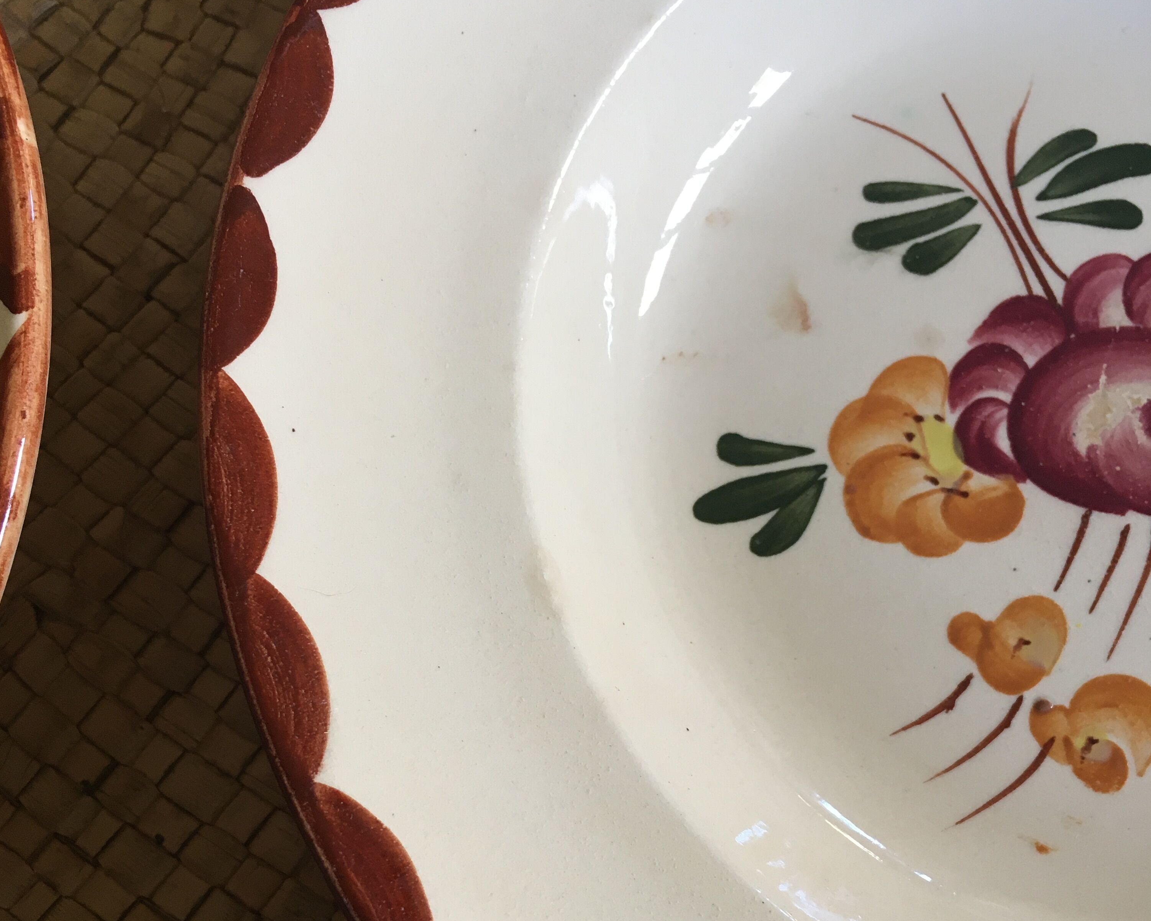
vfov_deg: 38.7
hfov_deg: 47.9
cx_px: 573
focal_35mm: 38
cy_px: 616
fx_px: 1295
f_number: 2.2
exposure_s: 1/33
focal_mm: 4.15
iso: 100
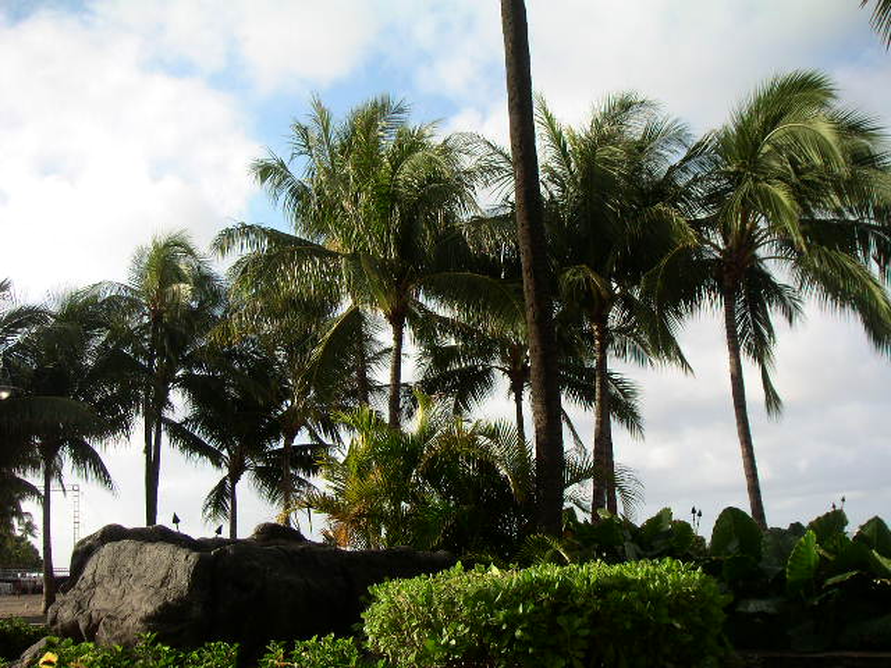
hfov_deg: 49.0
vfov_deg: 37.7
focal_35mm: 38
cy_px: 334
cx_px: 446
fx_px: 978
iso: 50
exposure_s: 1/380
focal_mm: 6
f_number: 2.8
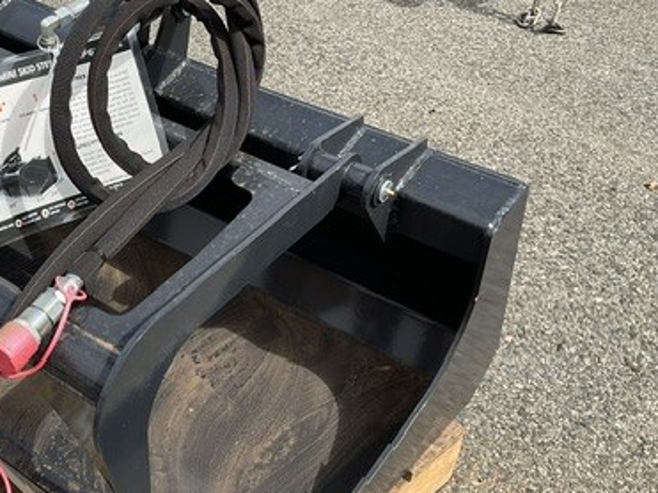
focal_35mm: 50
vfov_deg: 29.0
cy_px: 289
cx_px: 131
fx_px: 950
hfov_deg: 36.9
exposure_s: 1/1490
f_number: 1.8
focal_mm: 3
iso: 16
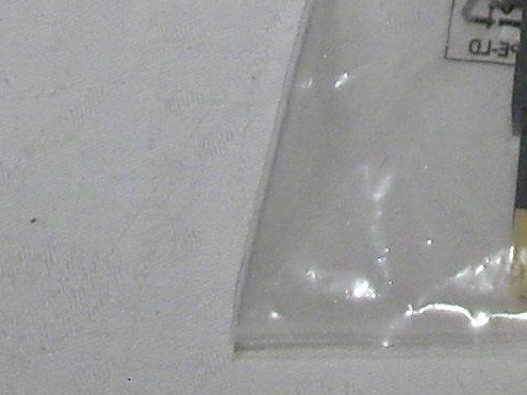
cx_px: 754
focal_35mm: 383
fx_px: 5829
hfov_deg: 5.1
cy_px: -276
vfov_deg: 3.9
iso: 50
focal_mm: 12.33
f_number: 4
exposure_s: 1/7
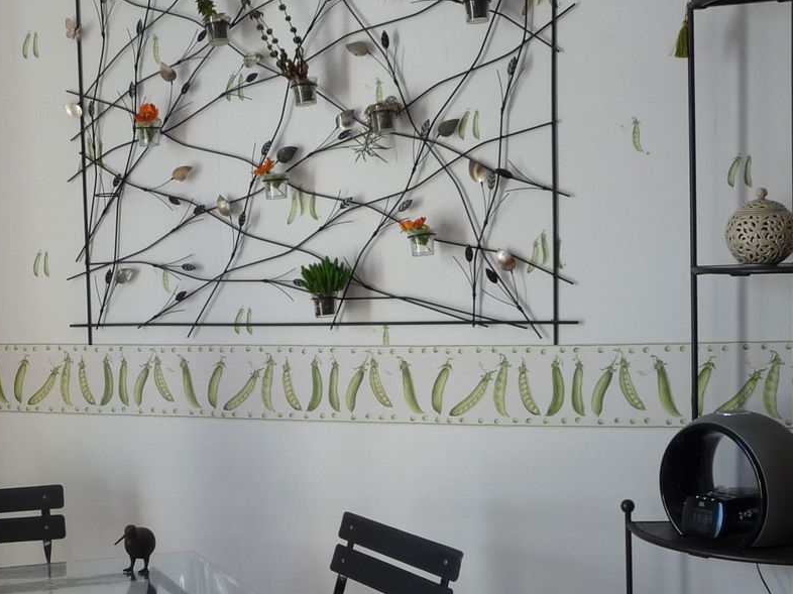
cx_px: 180
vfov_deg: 25.6
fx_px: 1305
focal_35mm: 57
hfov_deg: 33.0
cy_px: 377
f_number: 3.3
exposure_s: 1/40
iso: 100
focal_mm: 4.7
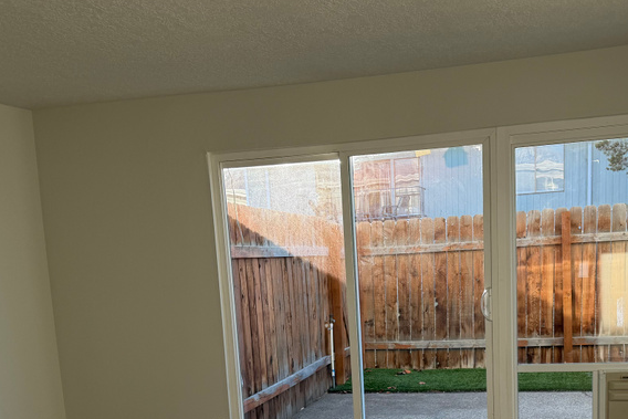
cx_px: 352
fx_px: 785
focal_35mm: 45
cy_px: 387
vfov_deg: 28.6
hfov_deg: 43.5
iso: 80
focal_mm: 6.76
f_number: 1.78
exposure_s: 1/228
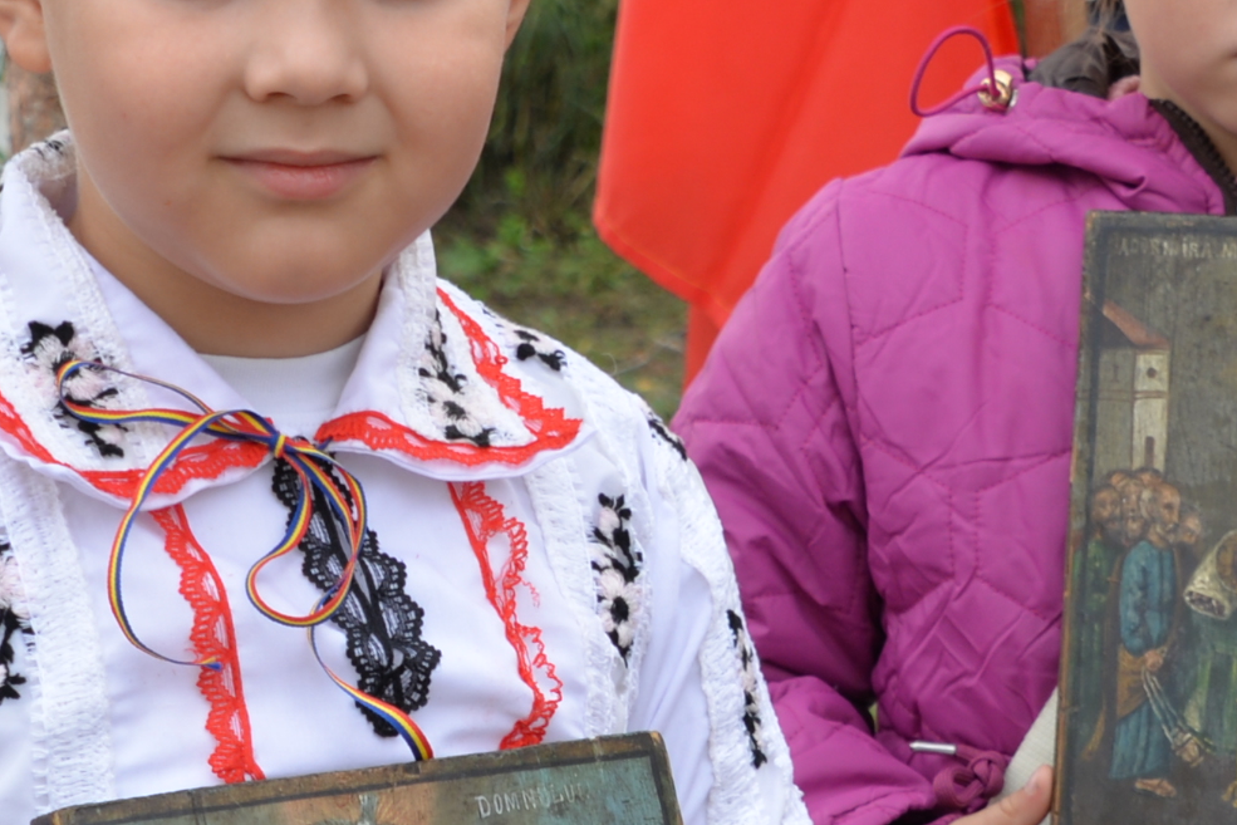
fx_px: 5979
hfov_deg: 11.8
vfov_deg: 7.8
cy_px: 897
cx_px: 500
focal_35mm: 174
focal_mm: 38
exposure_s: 1/160
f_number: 6.3
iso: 200
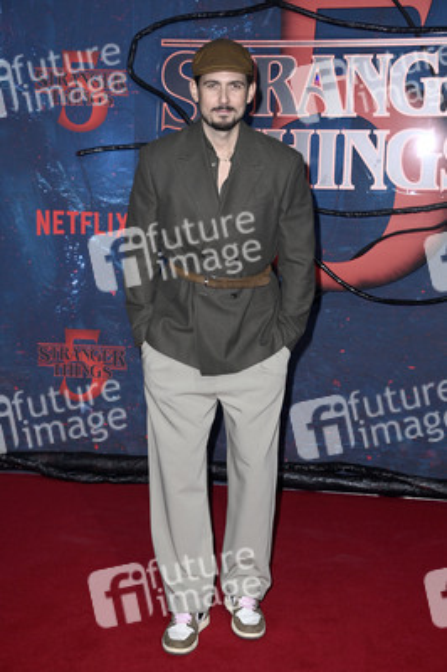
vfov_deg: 32.4
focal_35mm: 62
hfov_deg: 21.9
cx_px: 224
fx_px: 1157
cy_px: 336
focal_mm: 62
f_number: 5.6
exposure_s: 1/200
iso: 500
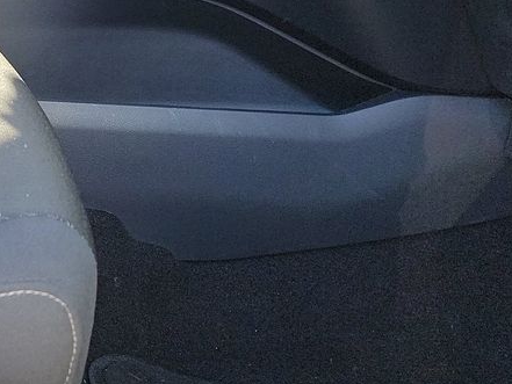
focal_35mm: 87
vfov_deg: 16.7
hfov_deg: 19.9
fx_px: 1287
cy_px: 26
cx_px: -228
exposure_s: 1/59
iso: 54
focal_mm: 6.7
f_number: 1.8
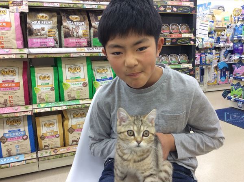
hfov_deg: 56.9
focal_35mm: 32
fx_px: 225
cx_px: 122
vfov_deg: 44.0
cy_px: 91
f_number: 2.4
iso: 64
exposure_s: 1/24
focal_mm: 3.3
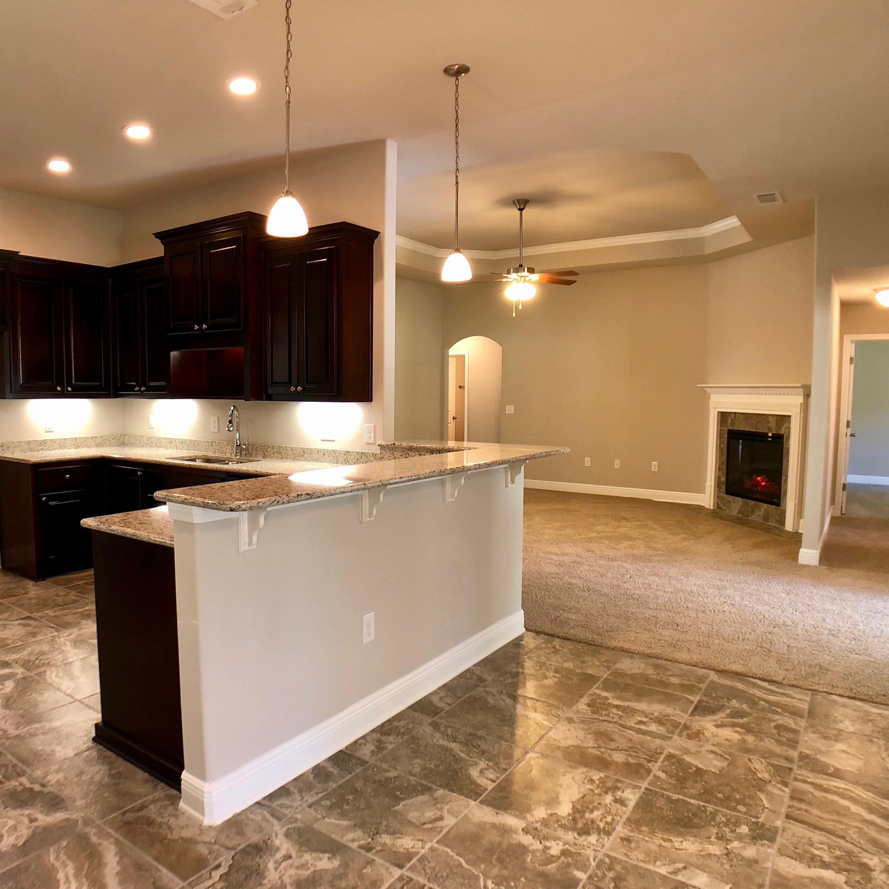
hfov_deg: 48.1
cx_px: 349
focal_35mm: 34
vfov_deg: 48.4
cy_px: 453
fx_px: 988
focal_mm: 4
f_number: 1.8
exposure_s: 1/15
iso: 50
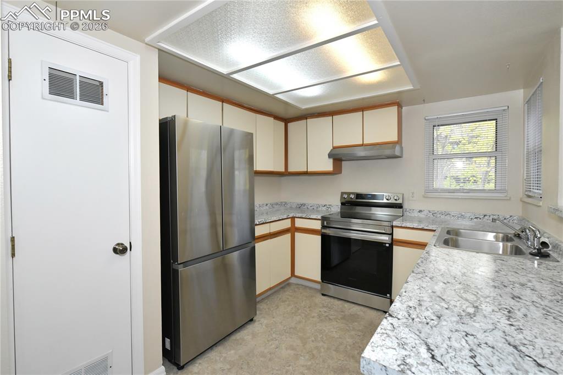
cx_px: 282
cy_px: 188
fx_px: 250
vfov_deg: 73.7
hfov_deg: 96.8
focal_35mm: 16
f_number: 10
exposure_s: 1/160
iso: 1600
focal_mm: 16
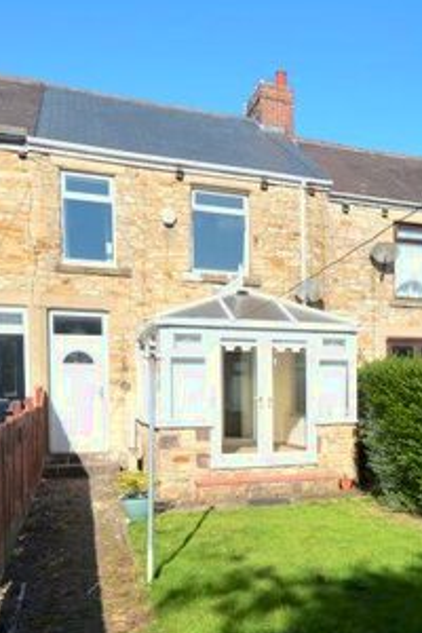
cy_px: 417
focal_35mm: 35
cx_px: 367
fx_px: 615
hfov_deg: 35.9
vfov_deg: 53.5
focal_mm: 10
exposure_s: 1/250
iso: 140
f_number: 8
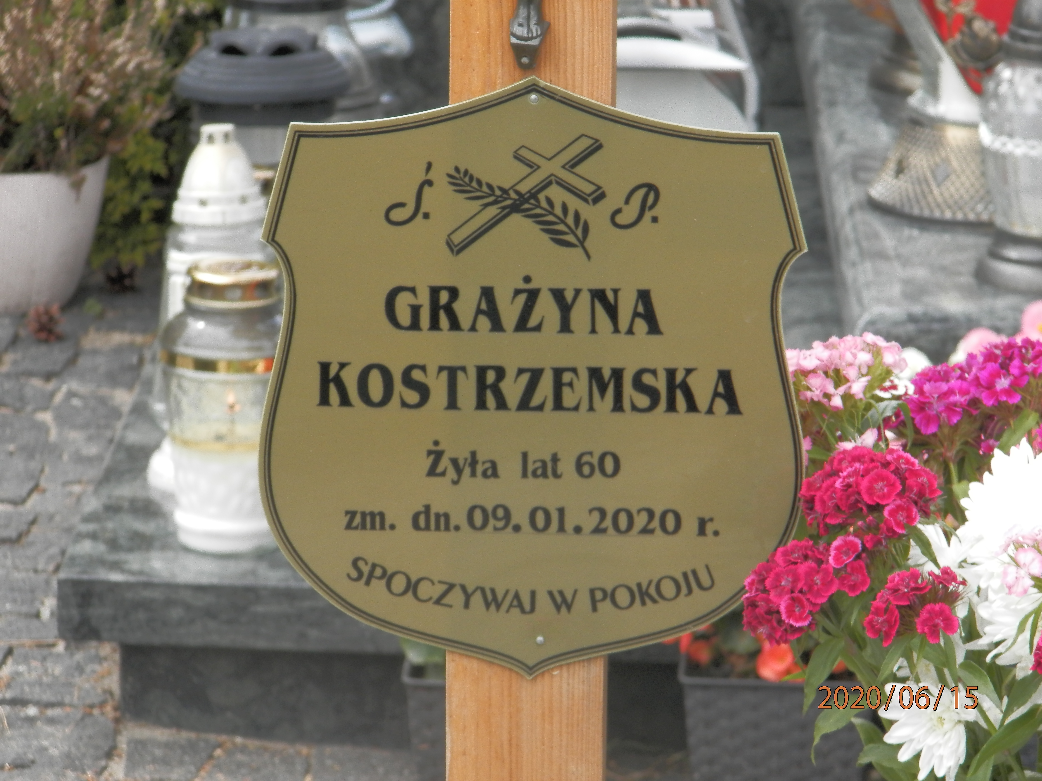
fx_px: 5418
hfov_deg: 11.0
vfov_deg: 8.2
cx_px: 521
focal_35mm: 180
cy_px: 390
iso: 160
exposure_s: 1/200
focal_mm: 32.1
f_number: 5.1
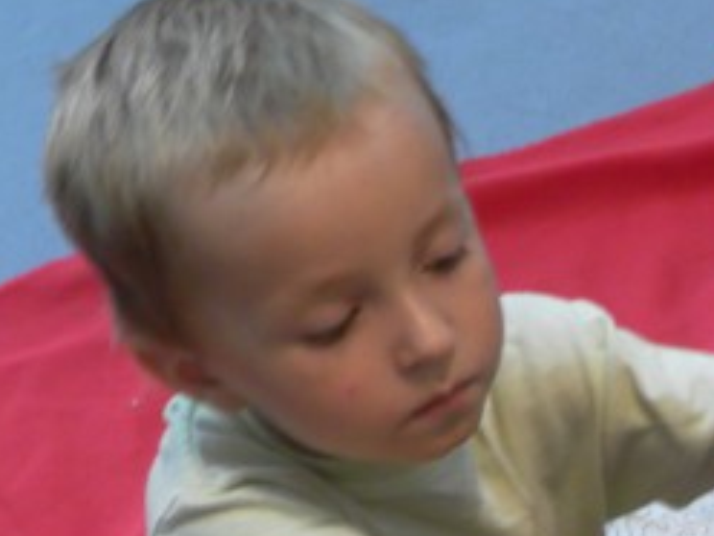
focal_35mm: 147
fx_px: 3032
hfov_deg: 13.0
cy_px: 684
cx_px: 933
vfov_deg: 9.9
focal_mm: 9.2
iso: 200
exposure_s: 1/13
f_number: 3.5
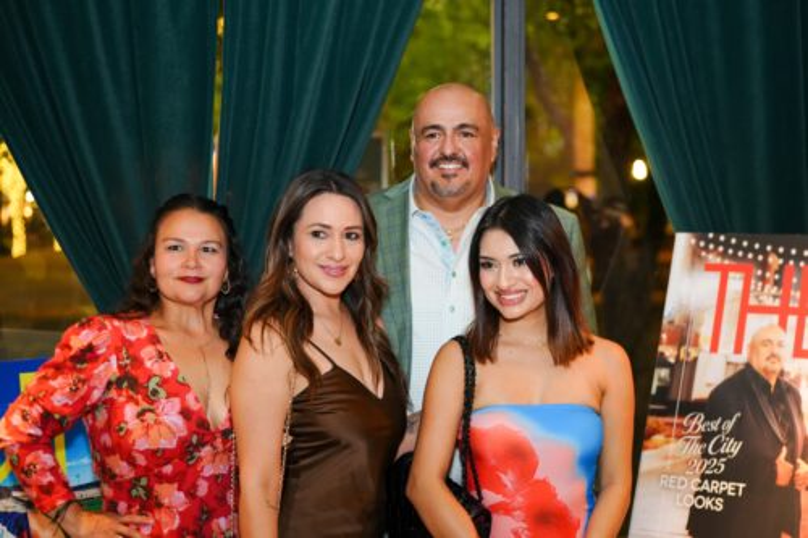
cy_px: 269
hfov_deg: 39.6
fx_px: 1122
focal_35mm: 50
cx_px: 404
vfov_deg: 27.0
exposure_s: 1/60
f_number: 2.2
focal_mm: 50
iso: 1600
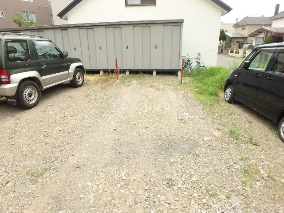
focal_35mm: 21
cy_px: 106
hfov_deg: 79.0
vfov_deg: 63.4
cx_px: 142
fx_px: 172
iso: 125
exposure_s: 1/400
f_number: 3.5
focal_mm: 3.7
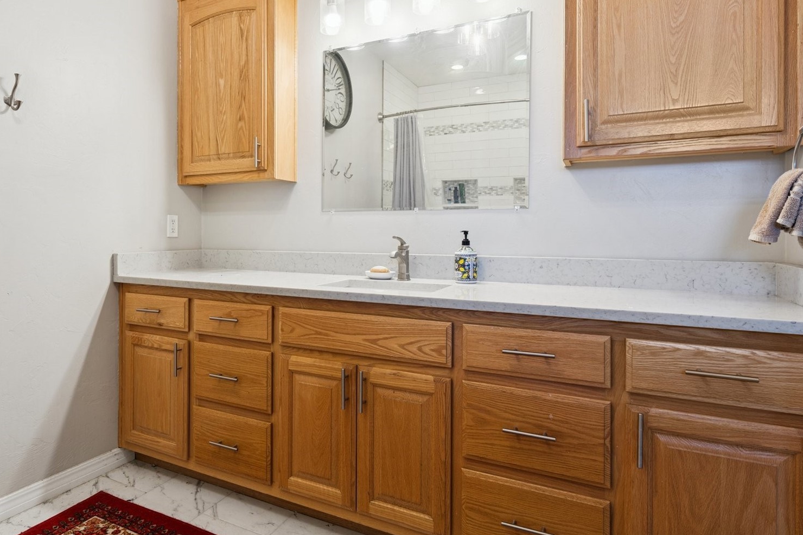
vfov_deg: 57.1
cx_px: 319
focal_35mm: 22
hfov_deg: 77.6
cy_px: 237
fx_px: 491
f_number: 7.1
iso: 200
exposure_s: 1/20
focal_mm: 16
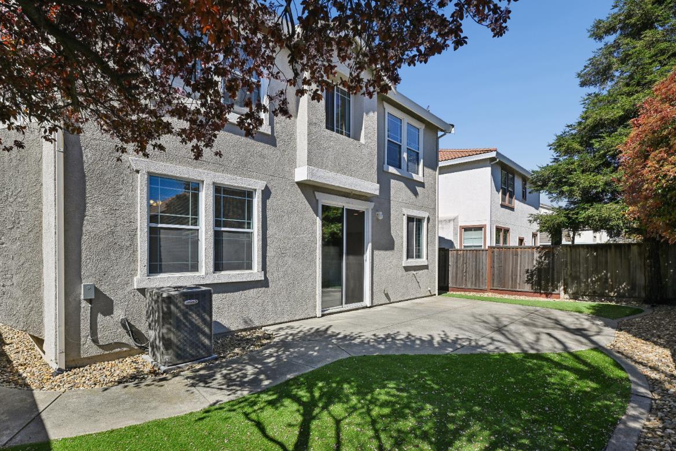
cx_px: 295
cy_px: 262
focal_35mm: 18
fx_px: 338
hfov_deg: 89.5
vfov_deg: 67.0
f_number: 8
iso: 400
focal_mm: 14
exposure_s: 1/1250
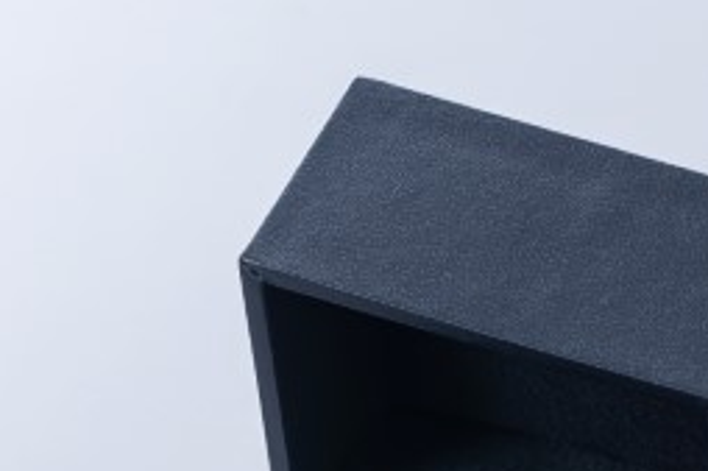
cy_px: 584
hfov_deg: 6.5
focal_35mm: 315
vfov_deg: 4.3
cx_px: 479
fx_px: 6191
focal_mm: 100
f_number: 11
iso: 160
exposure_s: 1/125
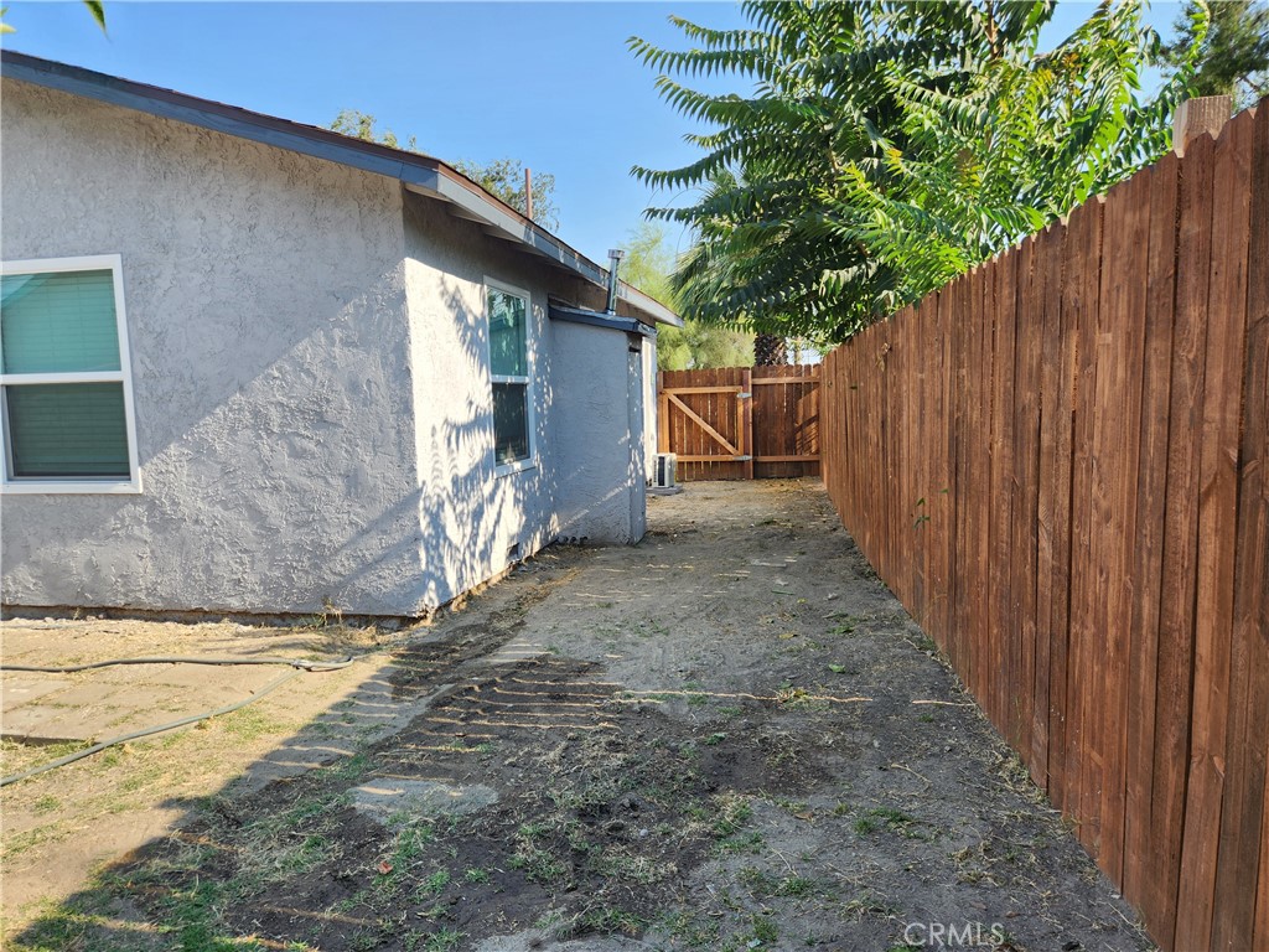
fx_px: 843
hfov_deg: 73.9
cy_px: 476
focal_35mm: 23
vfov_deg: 58.9
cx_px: 634
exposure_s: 1/684
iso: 20
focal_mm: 5.4
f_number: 1.8
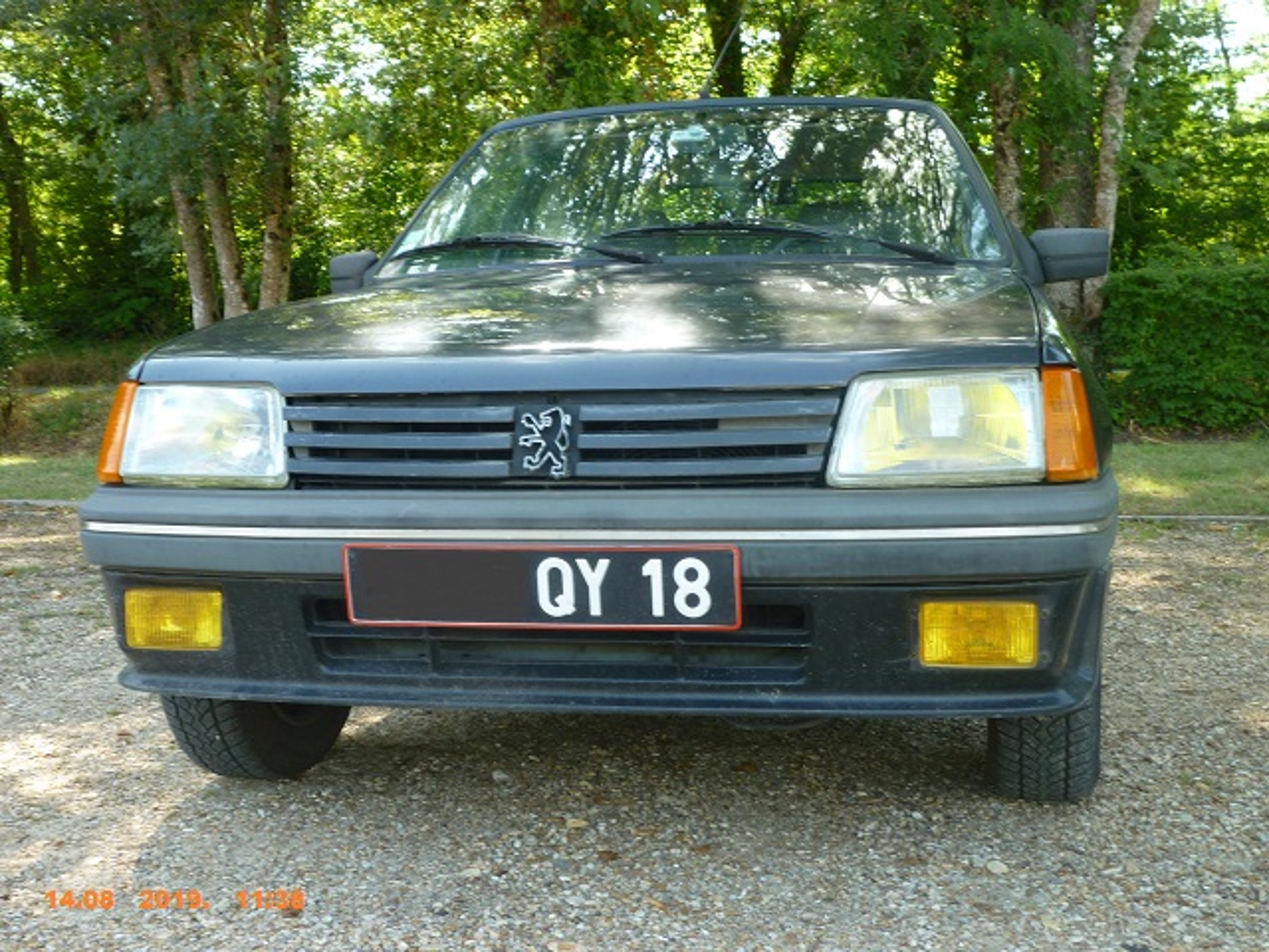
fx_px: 1576
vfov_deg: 33.6
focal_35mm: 43
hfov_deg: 43.9
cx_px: 634
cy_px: 476
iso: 80
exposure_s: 1/40
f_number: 4.5
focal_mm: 7.5
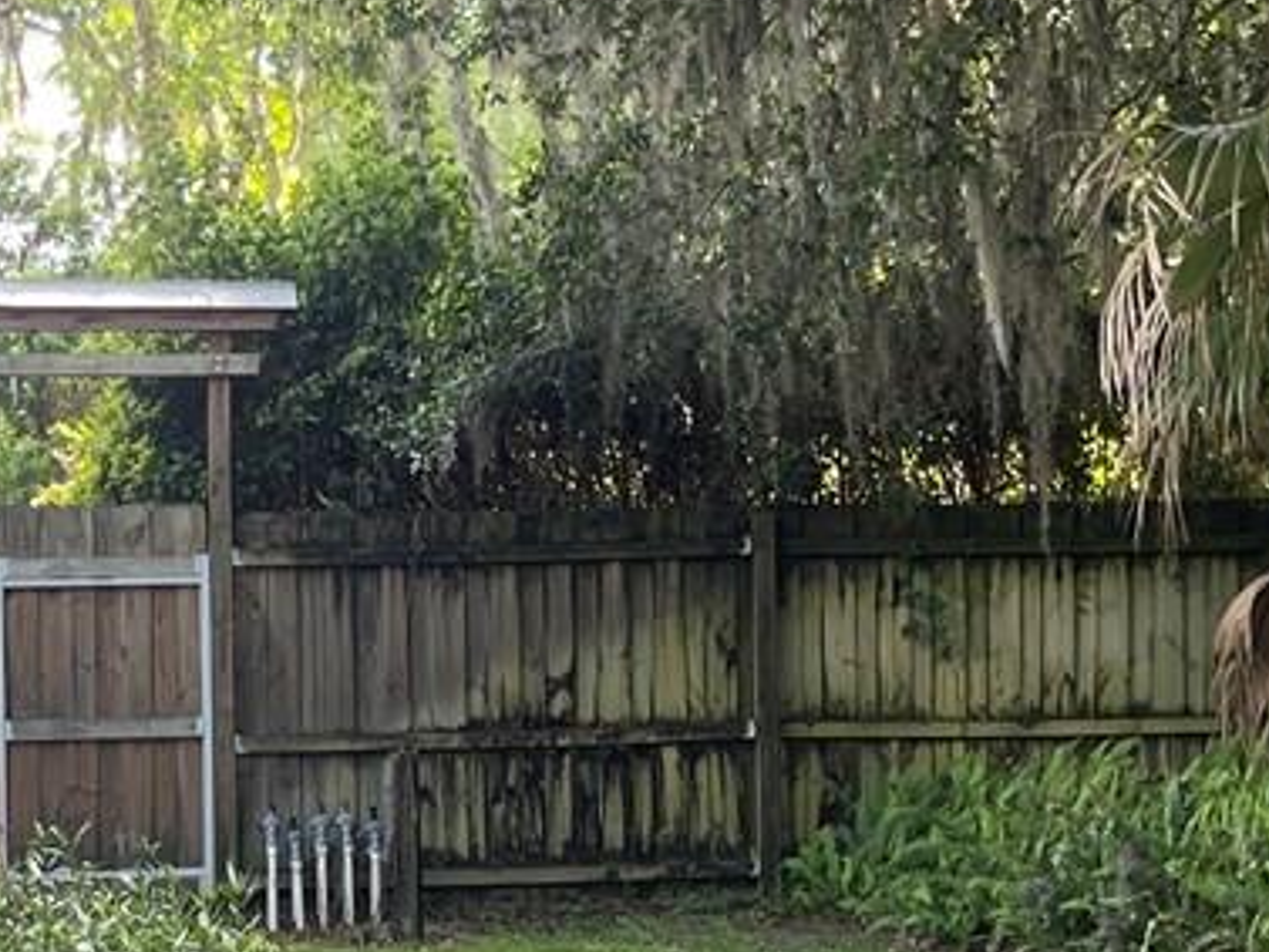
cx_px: 350
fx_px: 3887
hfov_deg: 18.4
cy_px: 673
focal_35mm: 106
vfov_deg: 13.9
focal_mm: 5.1
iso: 32
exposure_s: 1/121
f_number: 1.6
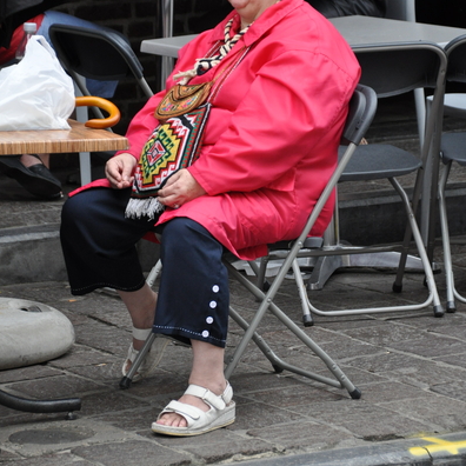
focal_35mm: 224
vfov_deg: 7.8
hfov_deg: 7.8
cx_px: 234
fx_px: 3412
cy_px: 173
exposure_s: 1/500
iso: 900
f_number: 5.6
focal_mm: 116
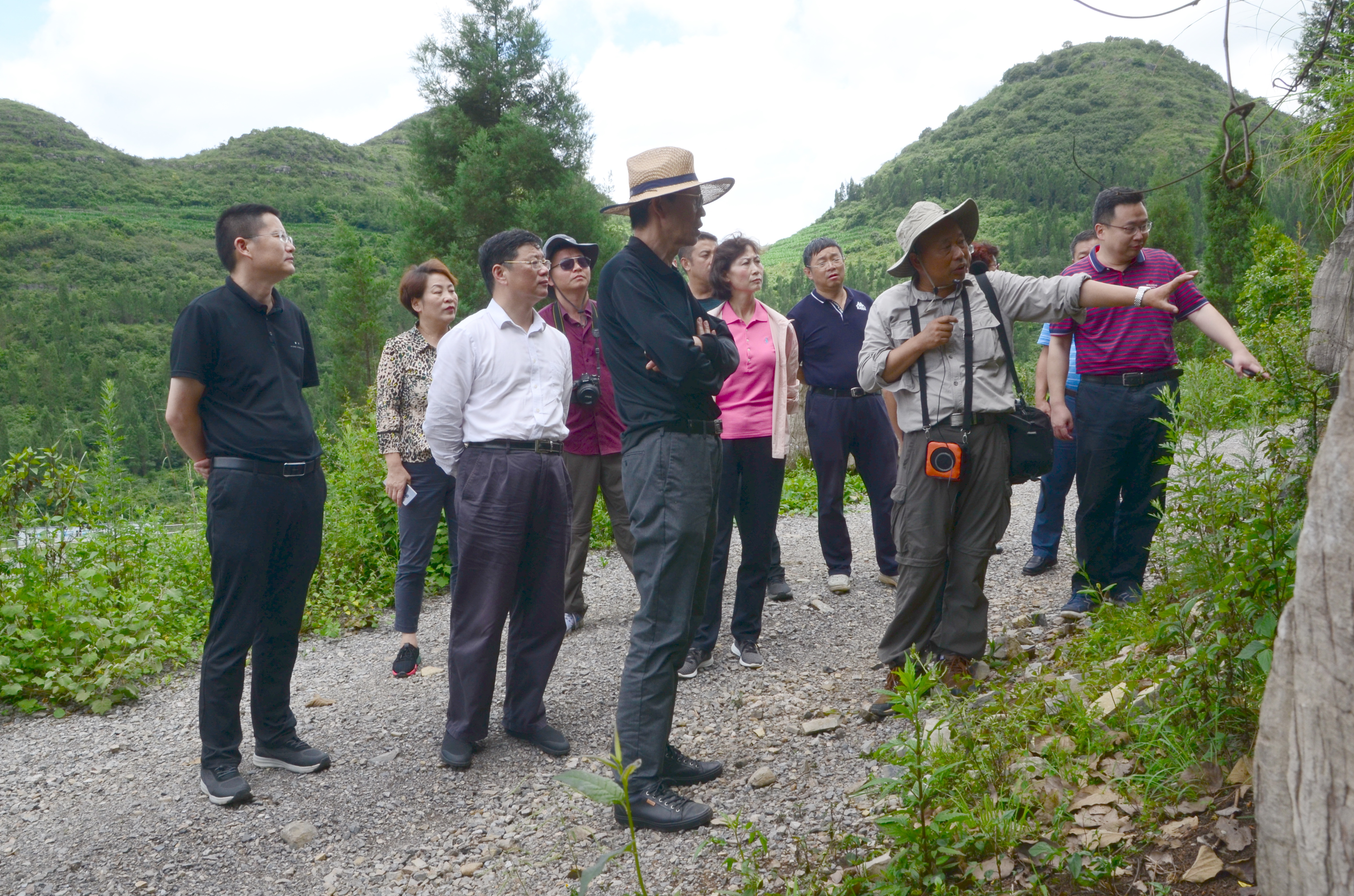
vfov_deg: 40.3
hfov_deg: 58.0
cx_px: 680
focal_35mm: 33
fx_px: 1220
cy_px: 438
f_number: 14
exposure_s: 1/160
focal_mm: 21
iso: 400
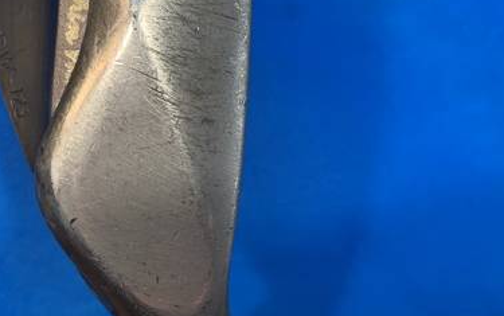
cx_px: 148
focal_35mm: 47
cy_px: 26
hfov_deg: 41.8
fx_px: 646
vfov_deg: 26.5
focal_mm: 4.25
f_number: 1.8
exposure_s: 1/60
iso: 64
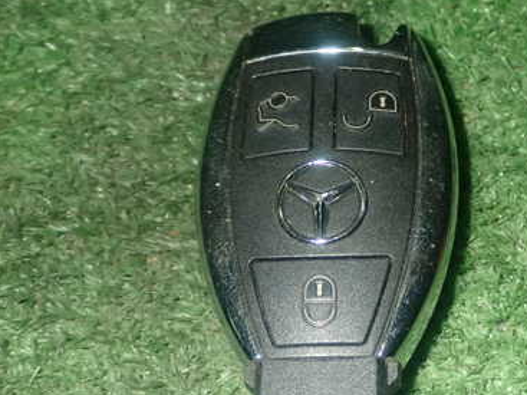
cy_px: 240
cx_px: 426
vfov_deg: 20.4
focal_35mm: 72
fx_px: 1096
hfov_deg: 26.5
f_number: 9
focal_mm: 7.84
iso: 400
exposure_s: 1/40
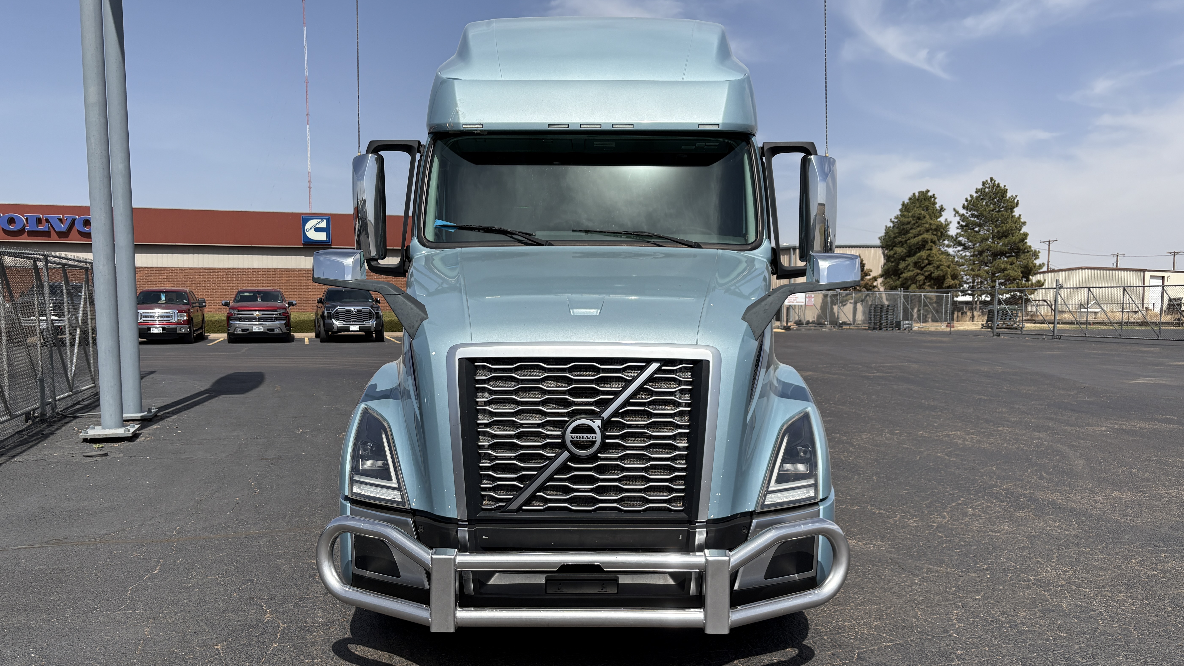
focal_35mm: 29
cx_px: 598
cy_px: 377
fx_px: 910
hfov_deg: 66.1
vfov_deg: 40.1
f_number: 1.6
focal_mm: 5.96
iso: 64
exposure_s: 1/6993
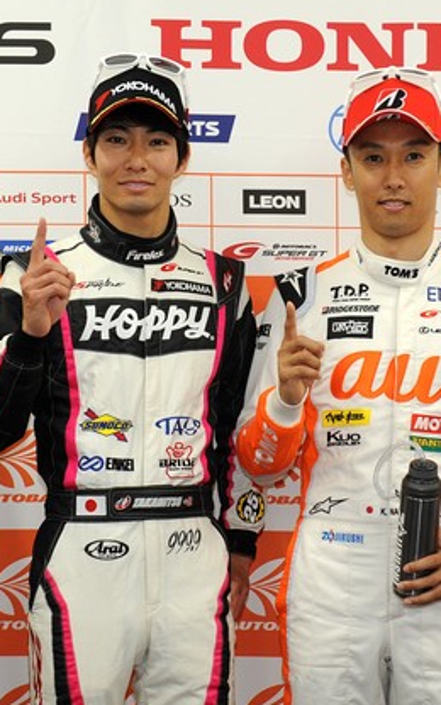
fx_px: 1423
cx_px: 273
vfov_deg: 27.8
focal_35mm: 74
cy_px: 386
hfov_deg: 17.6
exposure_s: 1/60
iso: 800
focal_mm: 42
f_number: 6.7
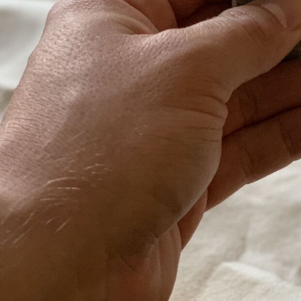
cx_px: 403
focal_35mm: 142
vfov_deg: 12.2
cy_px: 7
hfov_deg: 11.9
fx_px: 1397
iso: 125
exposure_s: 1/64
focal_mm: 6
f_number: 2.4
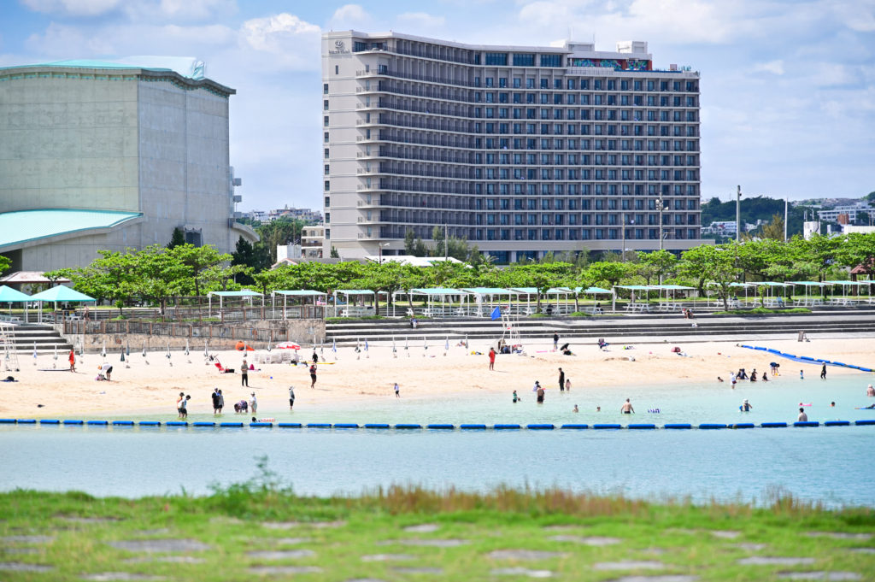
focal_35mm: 120
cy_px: 291
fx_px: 2914
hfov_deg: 17.1
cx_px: 438
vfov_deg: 11.4
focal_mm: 120
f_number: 4
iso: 100
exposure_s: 1/1000
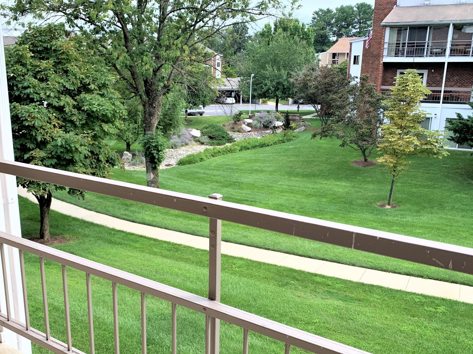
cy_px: 190
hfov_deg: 58.3
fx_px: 423
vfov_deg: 45.4
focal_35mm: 31
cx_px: 212
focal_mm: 4.25
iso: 25
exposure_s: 1/783
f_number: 1.8
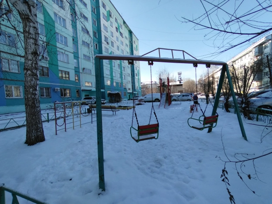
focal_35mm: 16
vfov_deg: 78.1
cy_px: 102
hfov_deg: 94.5
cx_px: 136
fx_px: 126
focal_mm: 1.68
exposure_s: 1/618
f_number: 2.2
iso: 100
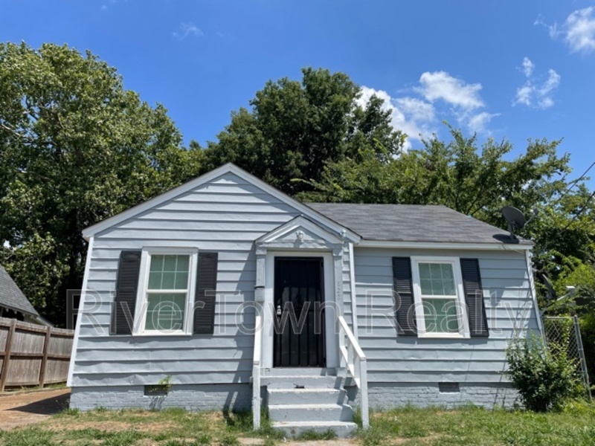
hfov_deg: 67.3
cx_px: 298
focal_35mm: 26
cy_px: 223
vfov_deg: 53.1
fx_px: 447
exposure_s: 1/3731
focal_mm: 4.2
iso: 32
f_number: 1.6
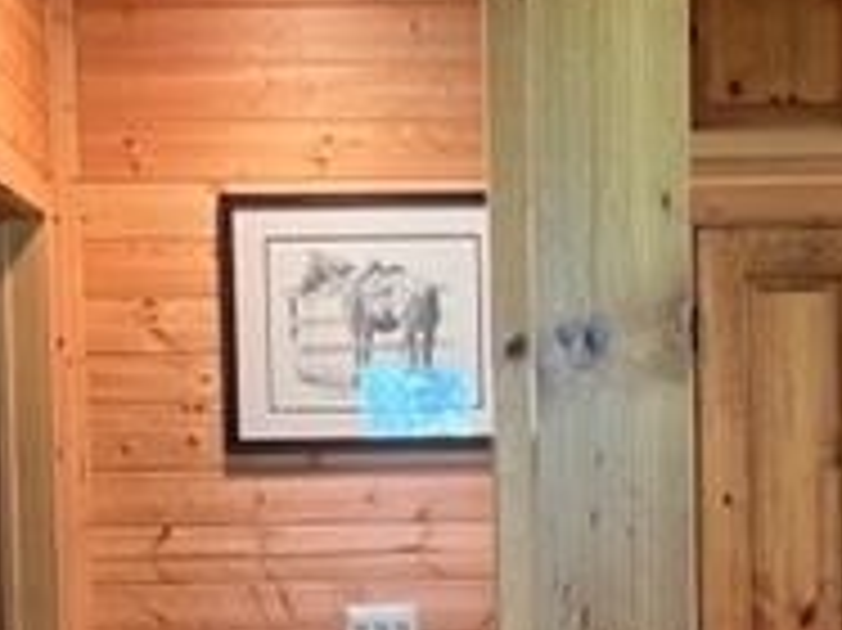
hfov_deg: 22.0
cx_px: 518
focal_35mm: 89
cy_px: 585
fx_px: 2163
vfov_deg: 16.3
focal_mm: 5.7
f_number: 1.5
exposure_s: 1/60
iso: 400
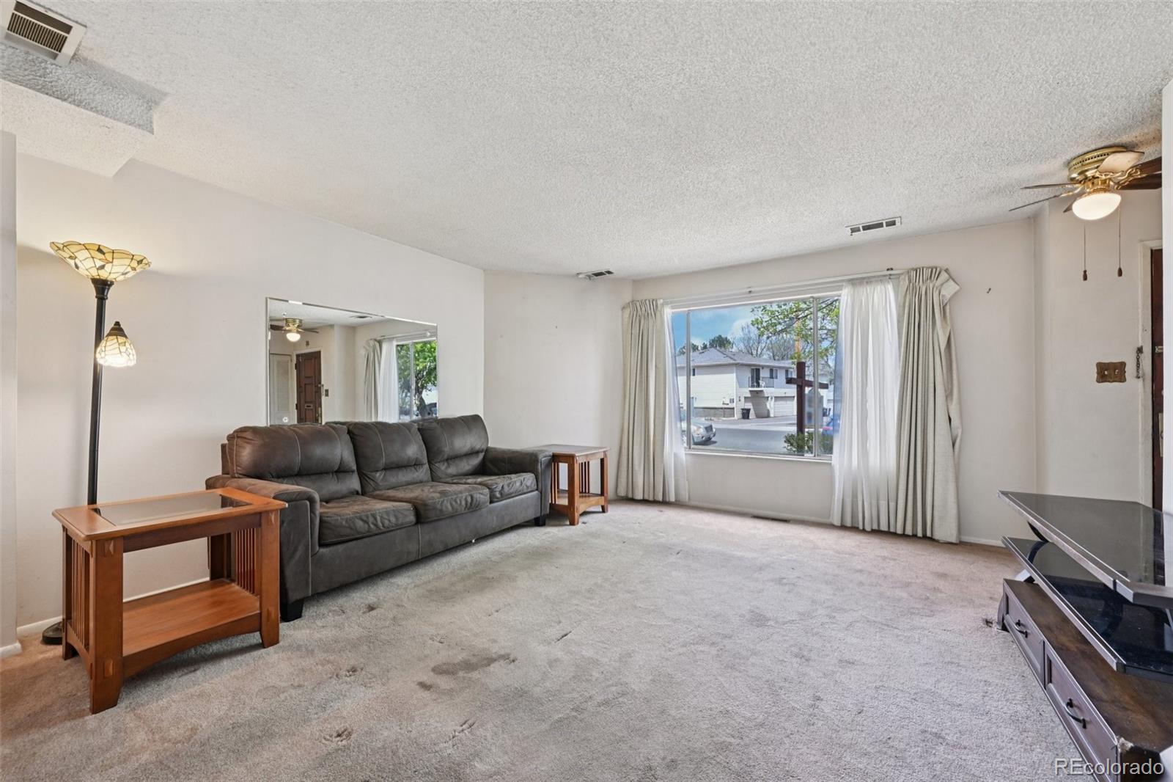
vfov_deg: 81.2
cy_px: 391
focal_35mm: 14
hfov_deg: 104.3
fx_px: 456
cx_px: 586
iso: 280
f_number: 11
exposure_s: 1/15
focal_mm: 14
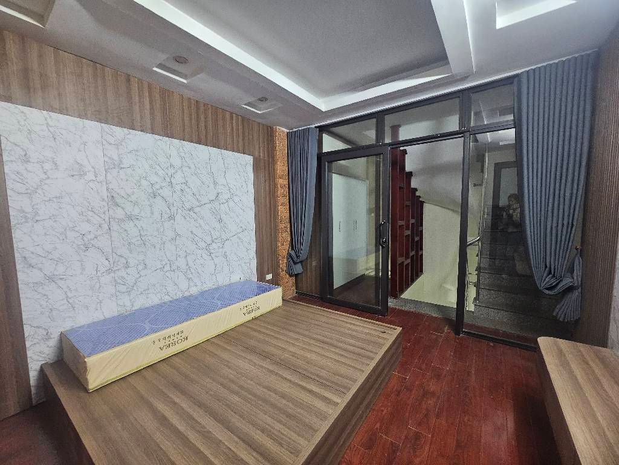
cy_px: 232
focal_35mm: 13
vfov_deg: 89.9
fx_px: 232
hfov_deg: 106.2
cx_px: 310
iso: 320
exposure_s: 1/30
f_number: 2.2
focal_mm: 2.2
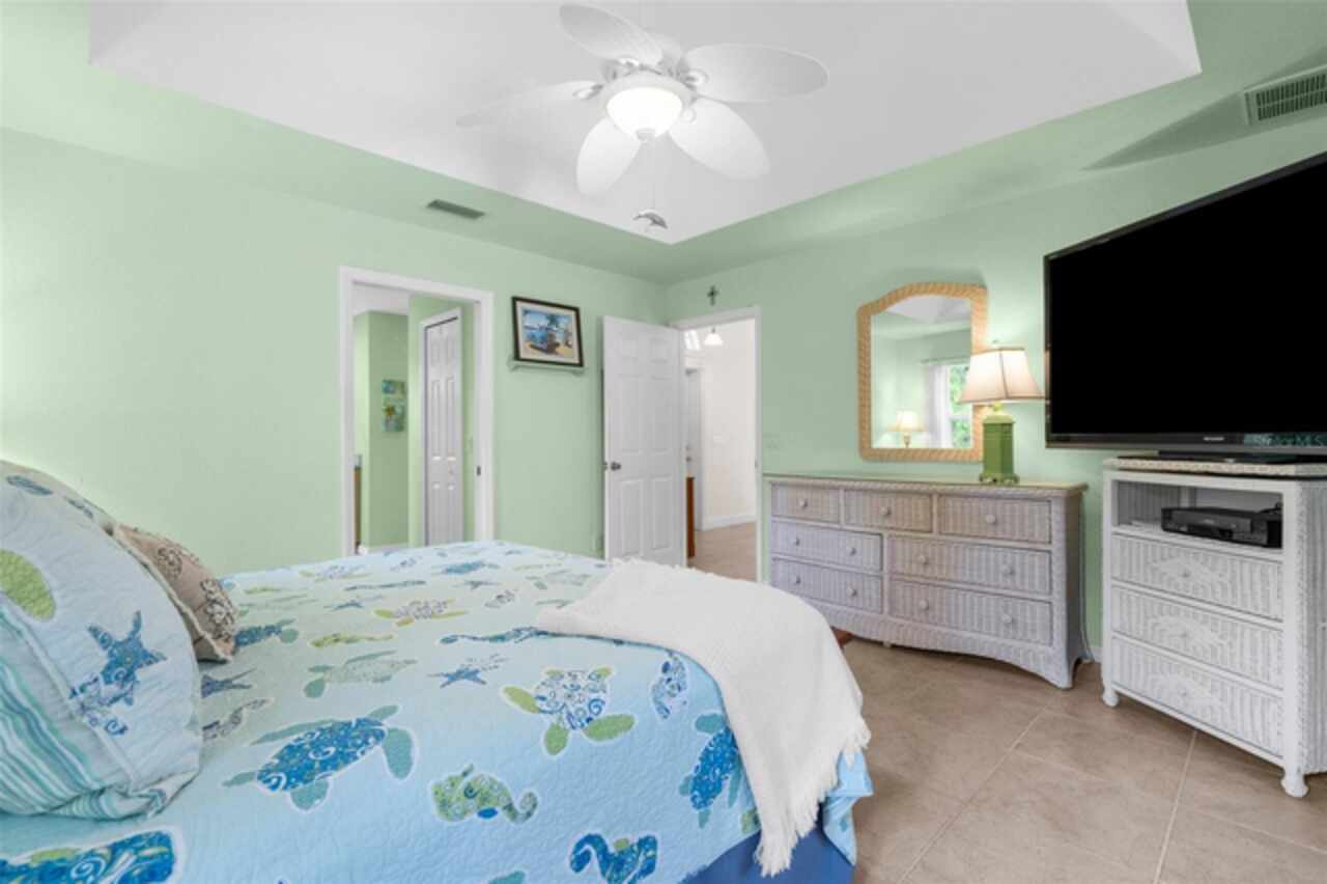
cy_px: 442
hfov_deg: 96.8
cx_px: 664
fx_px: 589
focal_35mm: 16
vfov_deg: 73.7
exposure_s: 1/4
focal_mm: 16
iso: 400
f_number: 8
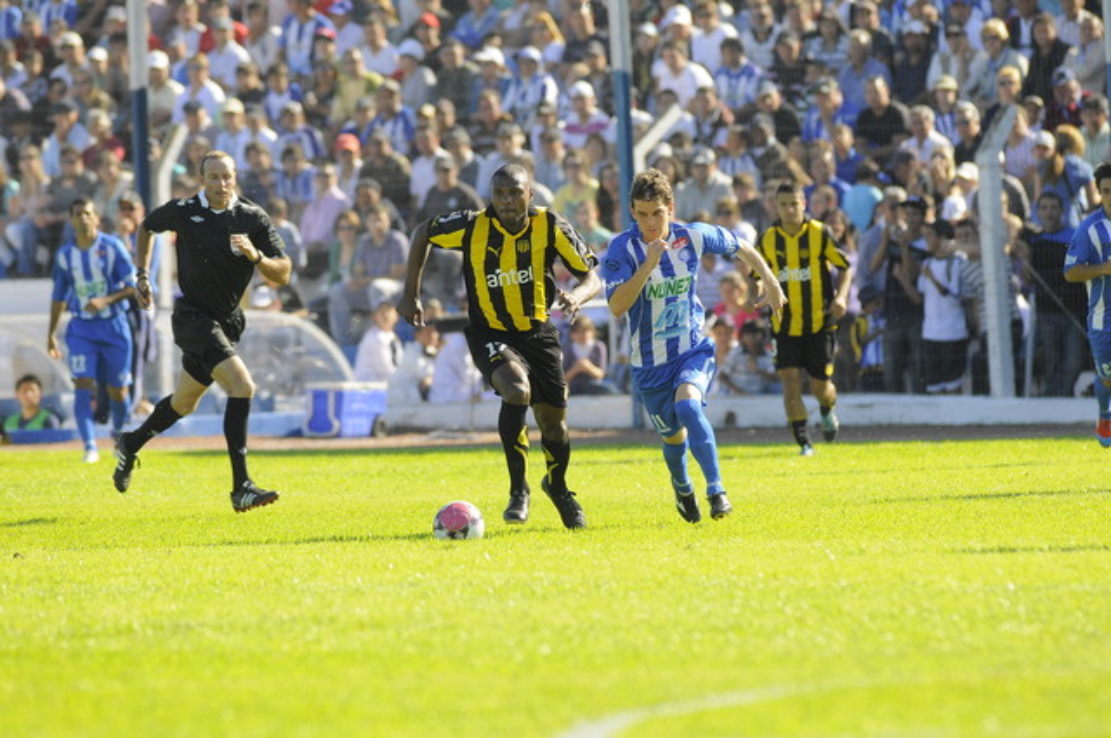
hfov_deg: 4.6
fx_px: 13870
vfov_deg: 3.0
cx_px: 556
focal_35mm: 450
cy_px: 369
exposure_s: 1/800
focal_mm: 300
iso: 250
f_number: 4.5
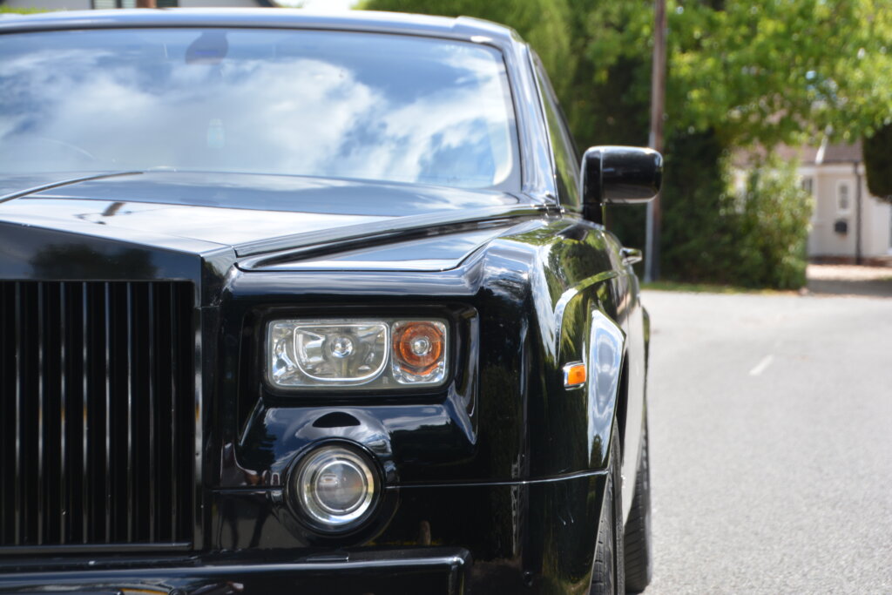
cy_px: 298
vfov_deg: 11.7
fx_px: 2899
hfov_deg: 17.5
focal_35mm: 117
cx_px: 446
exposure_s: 1/250
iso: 160
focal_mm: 78
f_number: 8
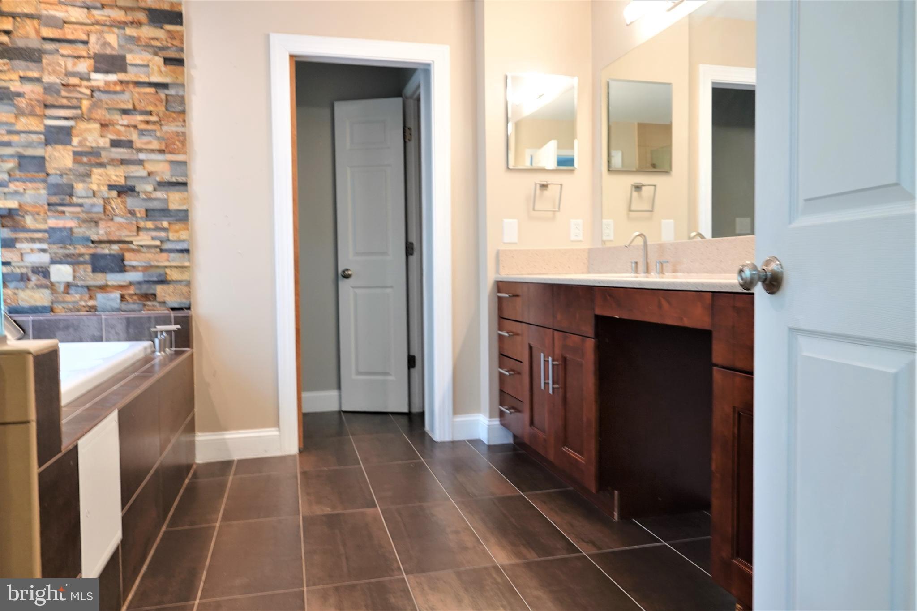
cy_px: 306
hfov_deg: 73.7
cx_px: 458
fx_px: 611
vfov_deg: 53.1
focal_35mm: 24
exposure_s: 1/30
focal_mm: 8.8
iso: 160
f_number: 2.5
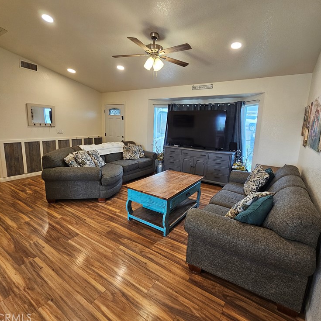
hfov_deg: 87.4
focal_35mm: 16
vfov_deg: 87.4
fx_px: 168
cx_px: 157
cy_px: 156
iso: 125
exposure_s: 1/60
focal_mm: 2.2
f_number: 2.2
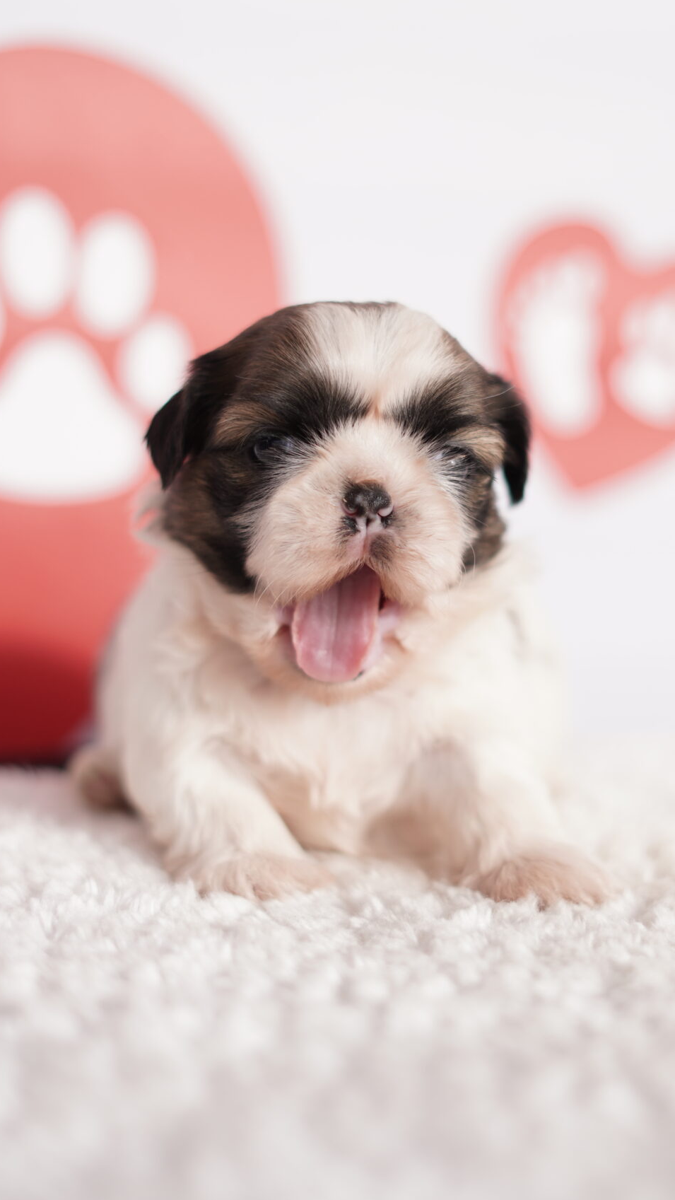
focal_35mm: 79
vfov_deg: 26.8
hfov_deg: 15.3
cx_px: 443
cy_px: 601
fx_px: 2513
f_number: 2
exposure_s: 1/500
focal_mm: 50
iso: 160
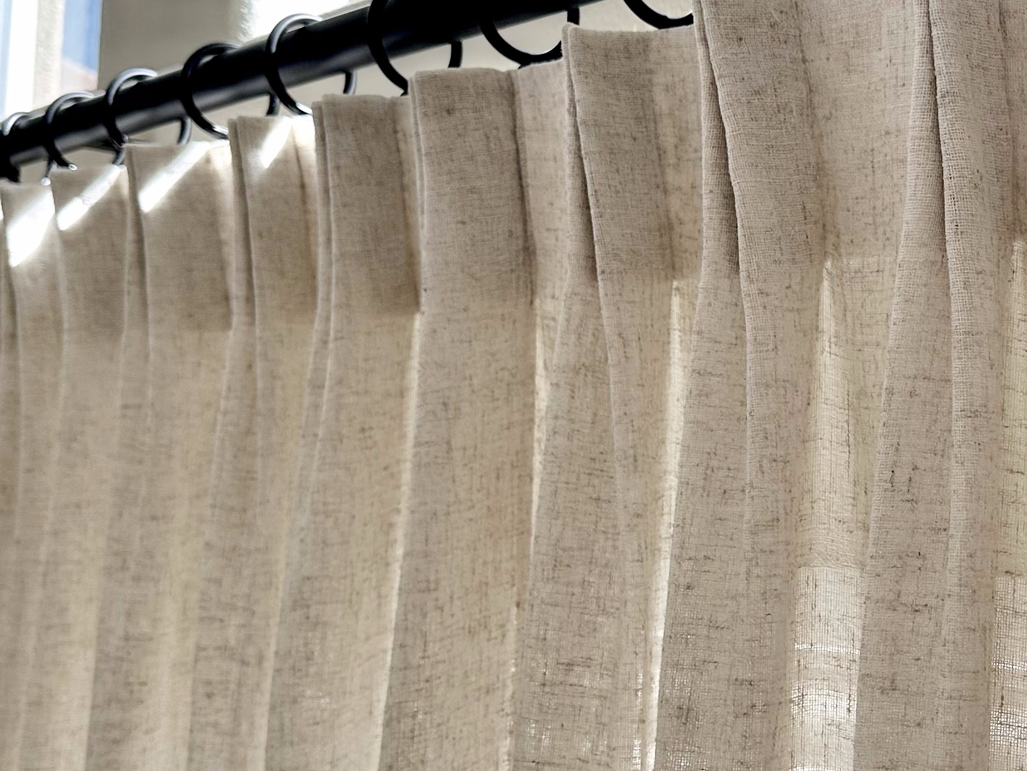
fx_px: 1750
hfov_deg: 31.6
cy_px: 515
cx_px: 864
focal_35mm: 59
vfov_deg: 24.7
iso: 80
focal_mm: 6.86
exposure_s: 1/389
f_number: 1.78
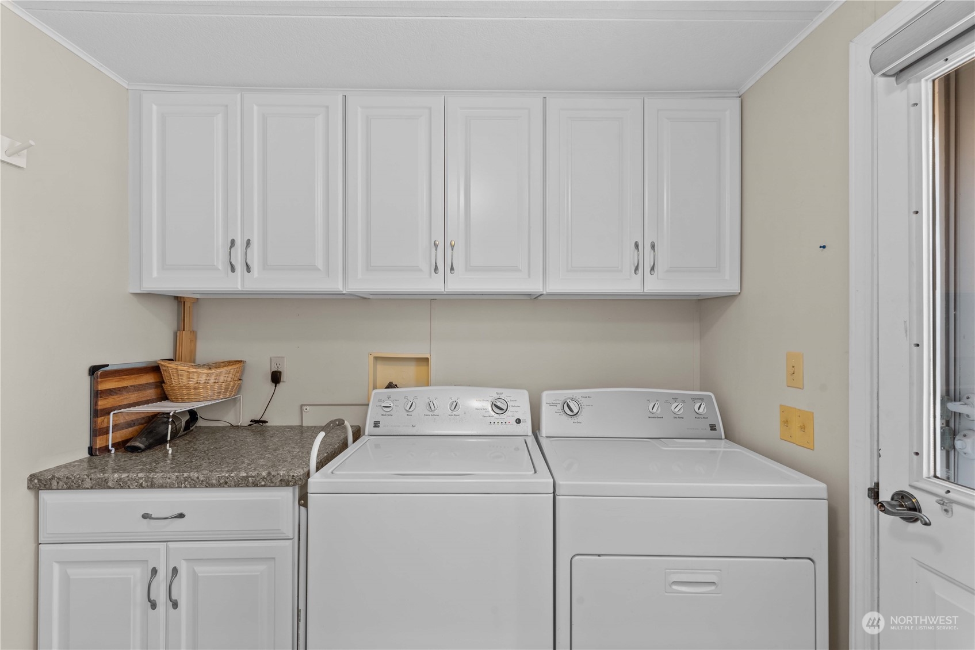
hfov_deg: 100.4
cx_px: 488
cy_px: 325
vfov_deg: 77.4
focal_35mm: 15
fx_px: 406
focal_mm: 15
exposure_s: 1/4
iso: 200
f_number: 8
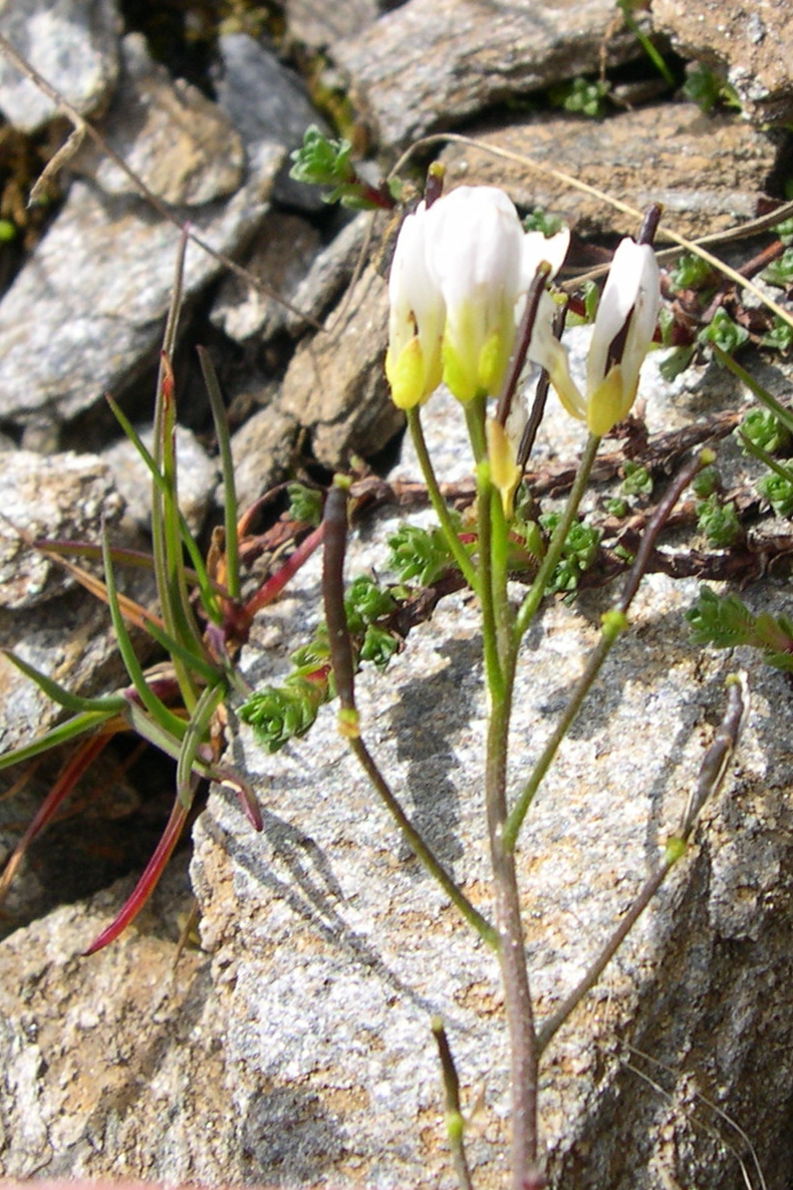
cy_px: 594
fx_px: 1322
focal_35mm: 40
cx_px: 431
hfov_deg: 33.4
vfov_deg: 48.5
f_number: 7.6
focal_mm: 8
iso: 100
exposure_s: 1/109
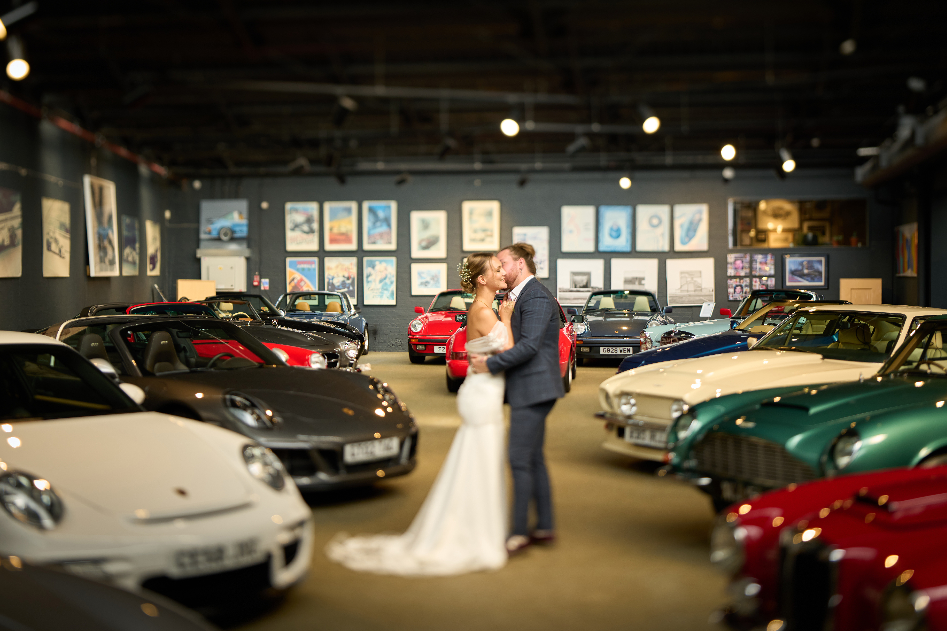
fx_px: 1315
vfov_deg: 27.0
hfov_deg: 39.6
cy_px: 316
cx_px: 474
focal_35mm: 50
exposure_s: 1/250
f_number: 2.8
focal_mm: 50
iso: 400
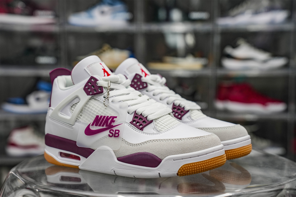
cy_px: 98
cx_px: 148
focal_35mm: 57
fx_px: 469
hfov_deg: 35.1
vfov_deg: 23.8
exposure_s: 1/60
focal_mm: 57
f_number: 4.5
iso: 320
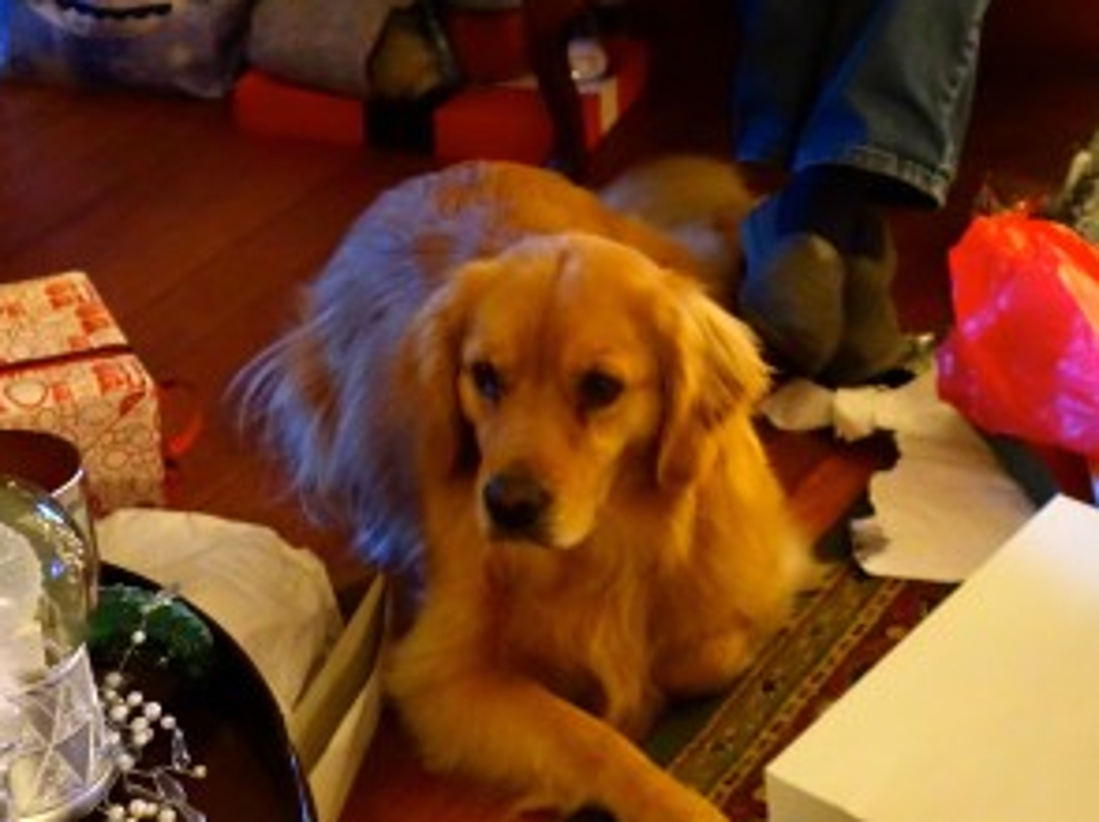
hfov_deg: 20.9
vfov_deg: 15.6
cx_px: 621
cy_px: 615
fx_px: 2982
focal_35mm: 94
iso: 1600
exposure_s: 1/15
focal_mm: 15.28
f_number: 2.8
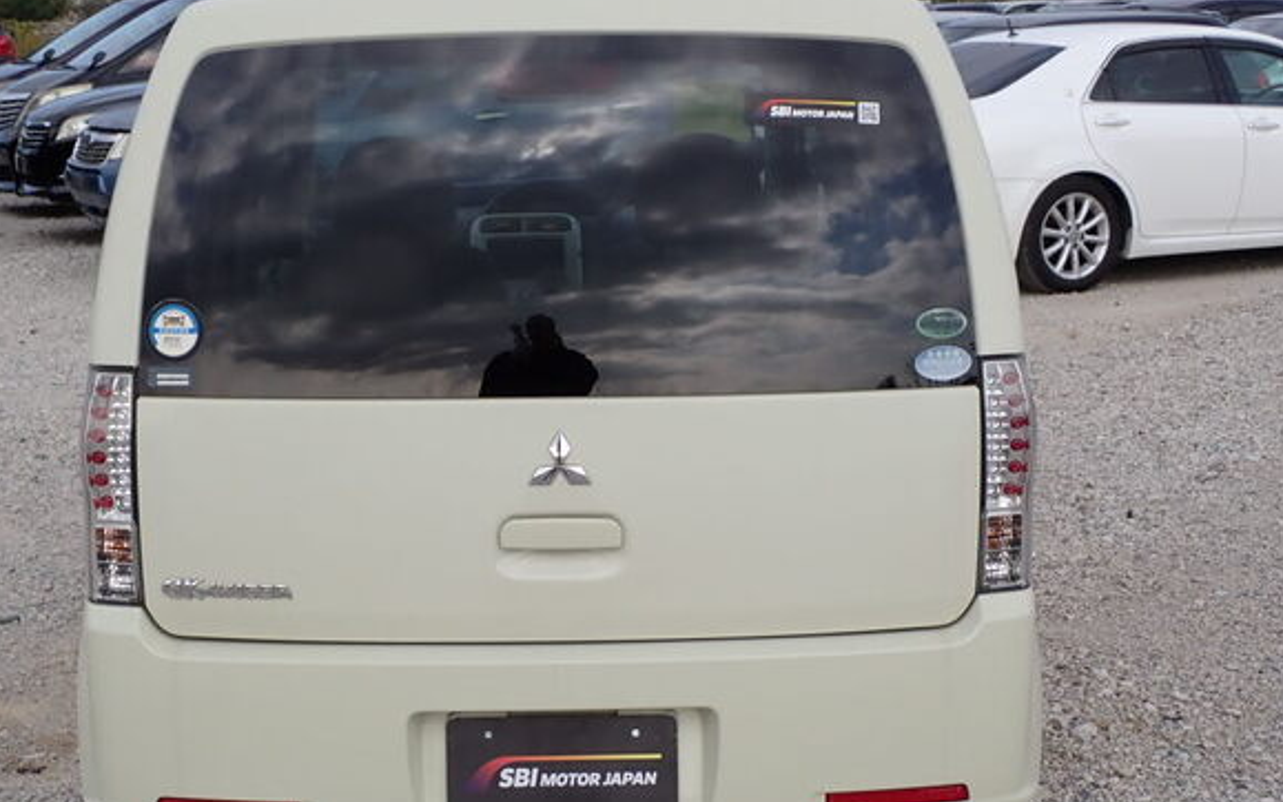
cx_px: 550
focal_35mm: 60
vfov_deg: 21.6
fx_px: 2098
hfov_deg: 33.9
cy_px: 487
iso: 100
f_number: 4
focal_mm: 7.31
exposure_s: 1/640
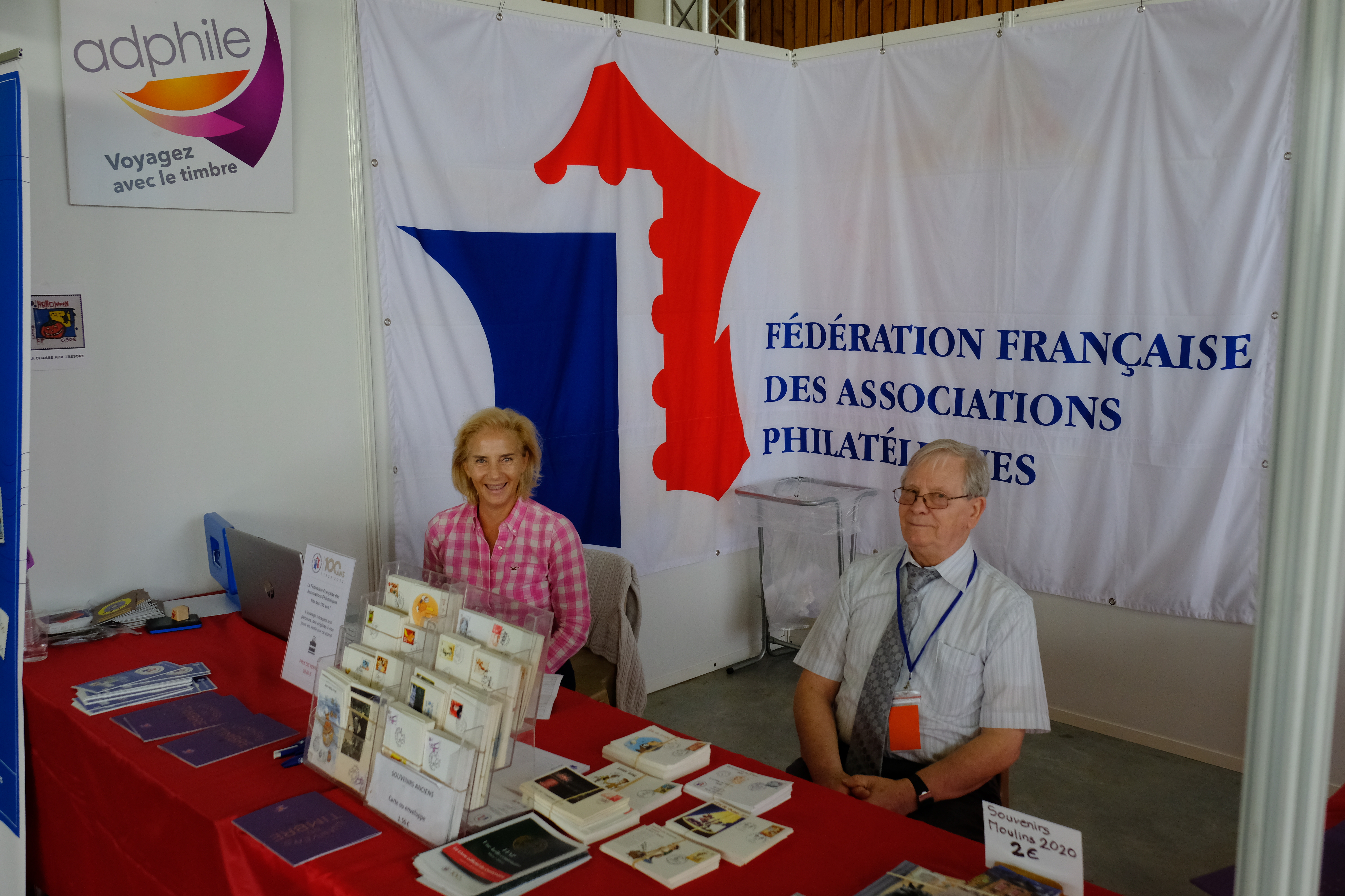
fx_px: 1158
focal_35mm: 31
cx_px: 672
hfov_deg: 60.3
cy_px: 448
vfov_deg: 42.3
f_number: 6.4
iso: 1600
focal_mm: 20.8
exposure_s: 1/420
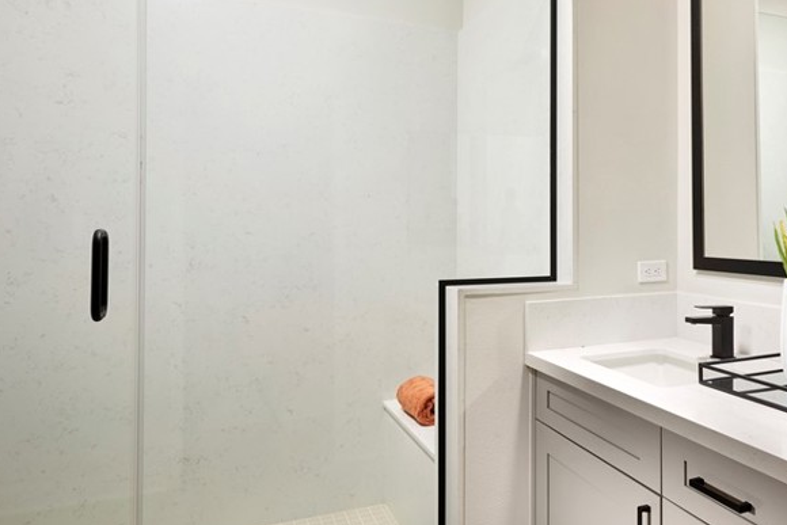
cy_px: 244
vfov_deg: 43.6
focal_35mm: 30
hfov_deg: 60.4
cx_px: 525
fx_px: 656
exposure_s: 1/160
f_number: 11
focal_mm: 17
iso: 64
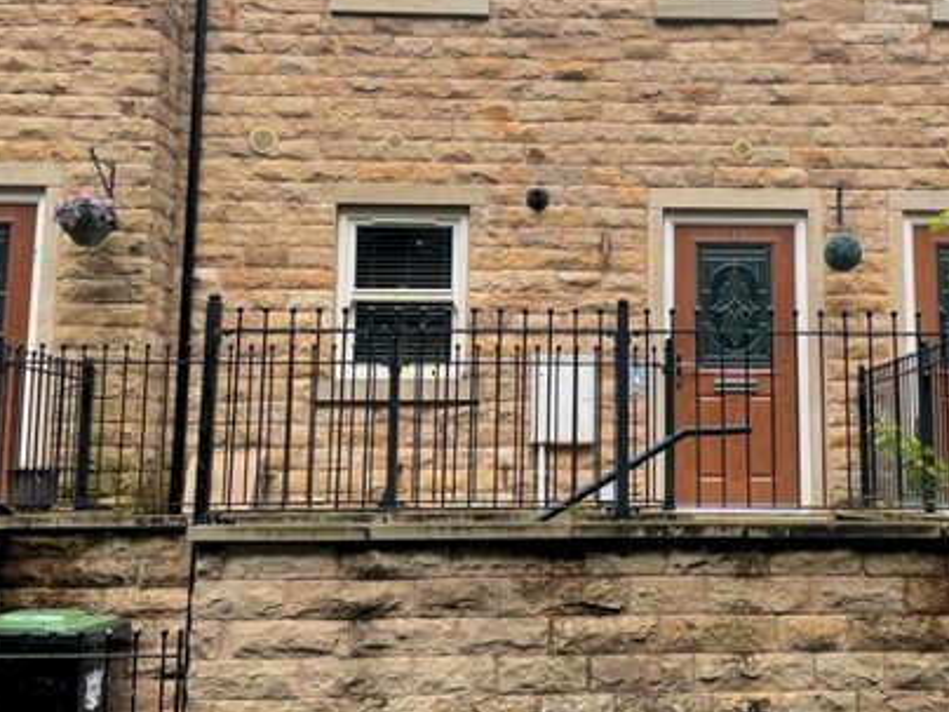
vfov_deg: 32.1
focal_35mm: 45
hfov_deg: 41.4
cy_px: 297
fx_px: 1234
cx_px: 653
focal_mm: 4.2
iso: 32
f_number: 1.6
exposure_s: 1/895
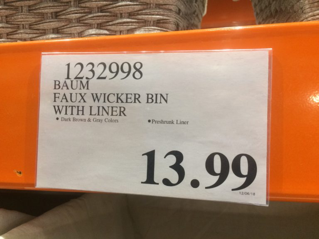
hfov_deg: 61.7
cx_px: 160
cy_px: 120
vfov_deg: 48.2
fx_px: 267
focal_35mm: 29
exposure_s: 1/30
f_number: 2.2
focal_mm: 4.15
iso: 125
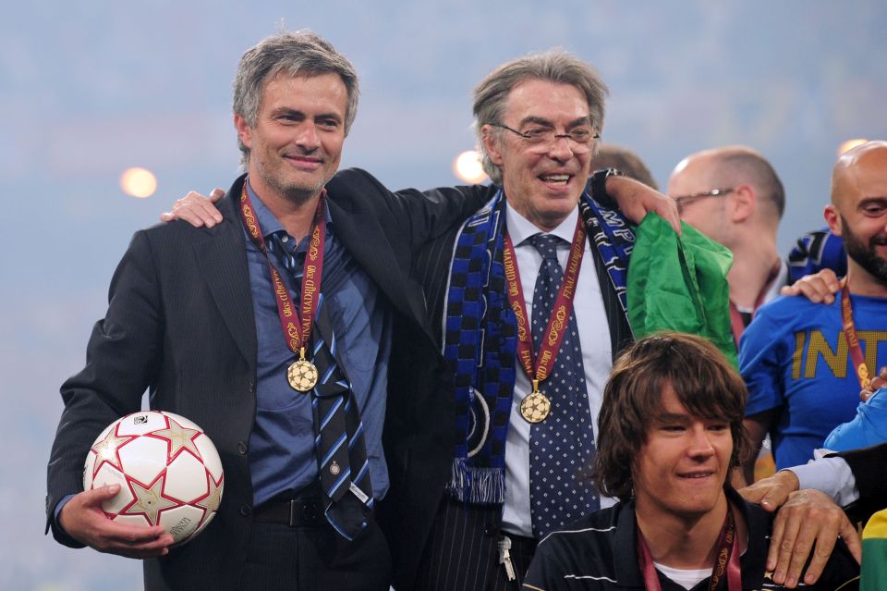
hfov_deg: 15.2
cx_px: 444
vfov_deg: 10.1
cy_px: 296
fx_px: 3324
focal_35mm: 135
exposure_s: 1/800
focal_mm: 135
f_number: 2.8
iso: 1250
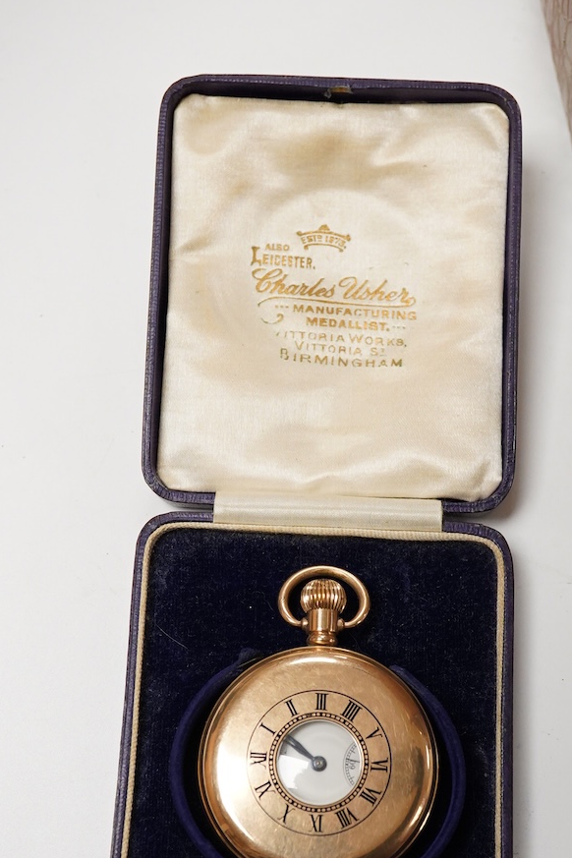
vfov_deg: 34.3
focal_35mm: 58
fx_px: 1382
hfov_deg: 23.4
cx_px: 332
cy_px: 547
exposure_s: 1/320
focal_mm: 30
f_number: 8
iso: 2500
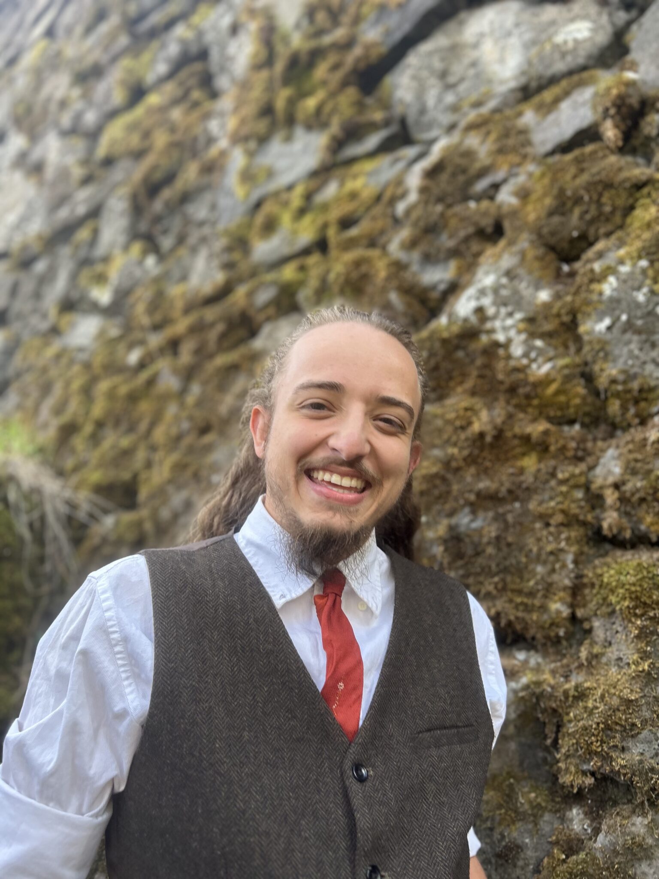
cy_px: 440
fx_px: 660
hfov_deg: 53.1
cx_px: 330
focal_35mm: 26
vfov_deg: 67.3
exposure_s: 1/121
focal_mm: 5.7
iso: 50
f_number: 1.5
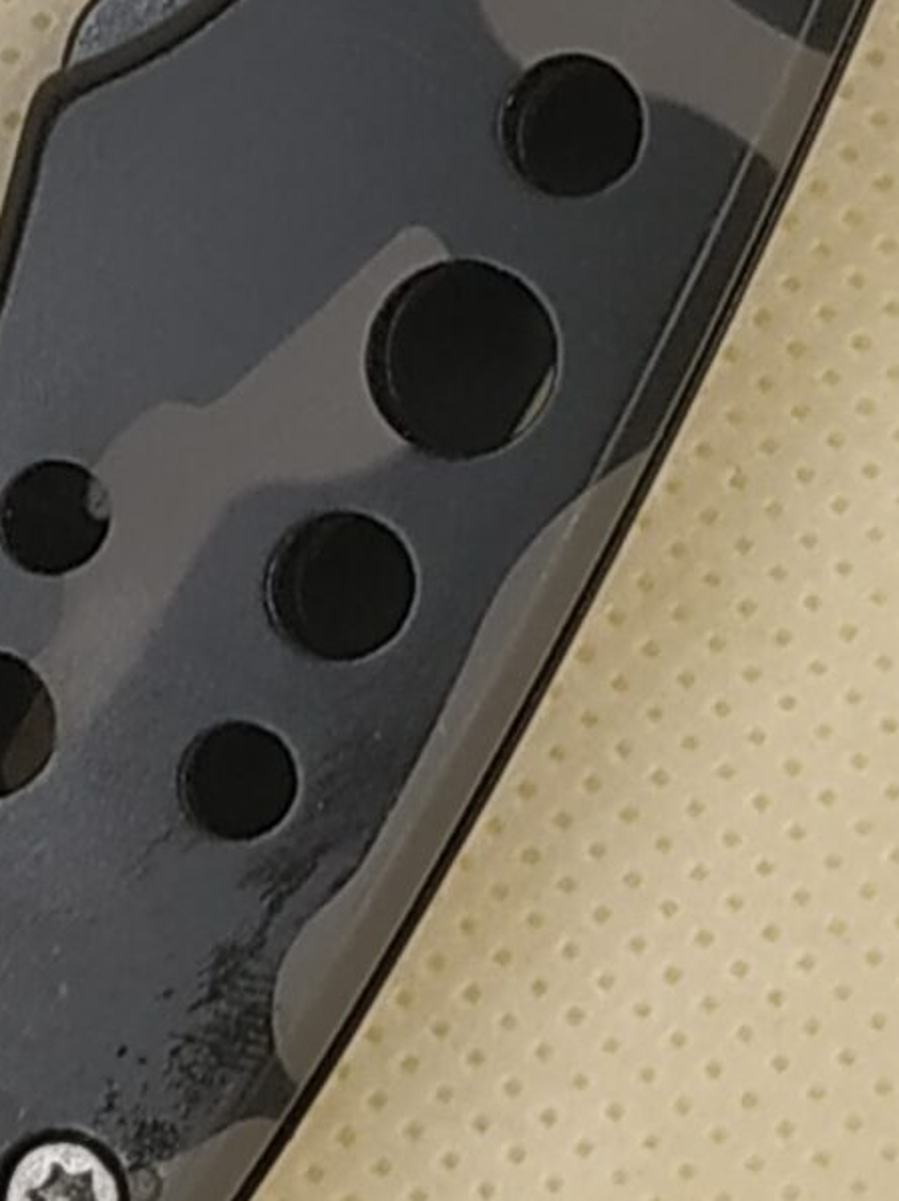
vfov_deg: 17.4
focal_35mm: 103
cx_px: 758
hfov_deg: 14.2
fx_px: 3570
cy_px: -519
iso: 100
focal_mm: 3.94
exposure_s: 1/193
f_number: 1.9
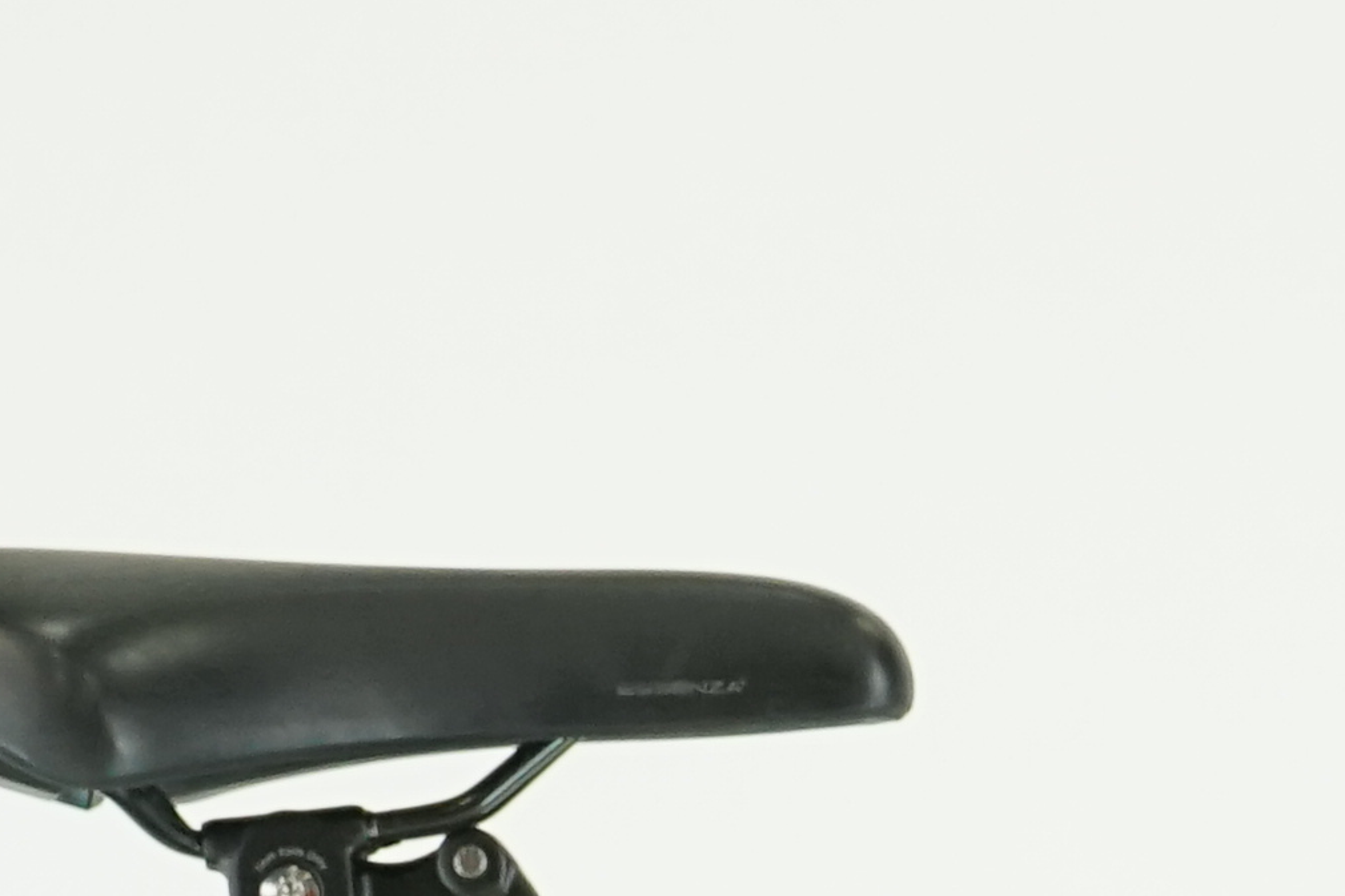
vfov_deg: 4.5
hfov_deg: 6.9
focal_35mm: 297
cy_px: 2345
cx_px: 1677
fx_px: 11094
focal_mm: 50
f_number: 5.6
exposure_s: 1/200
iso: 1600
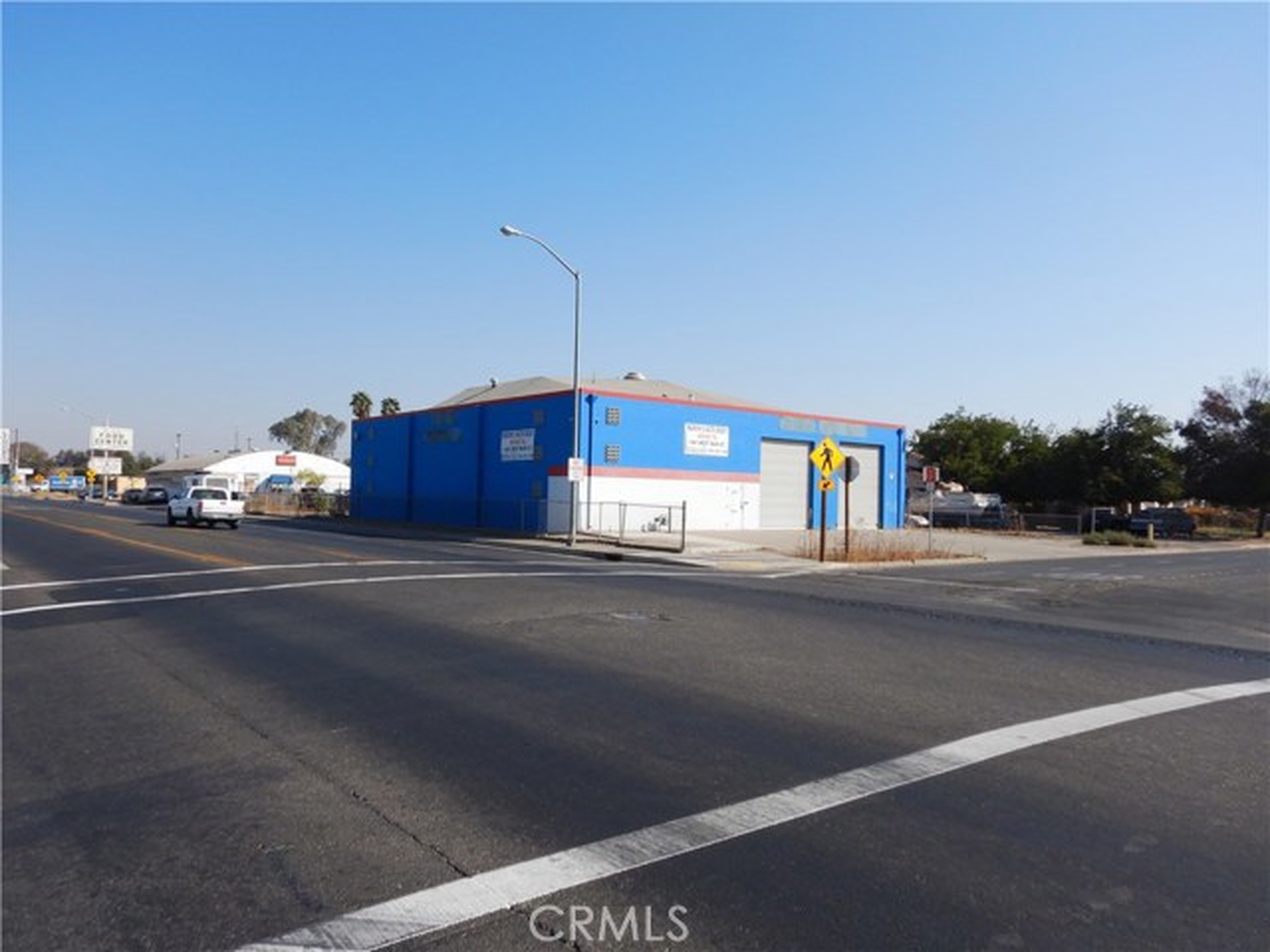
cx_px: 635
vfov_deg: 56.8
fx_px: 881
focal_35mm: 24
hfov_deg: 71.6
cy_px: 476
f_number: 4.1
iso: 125
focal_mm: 4.3
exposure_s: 1/1250
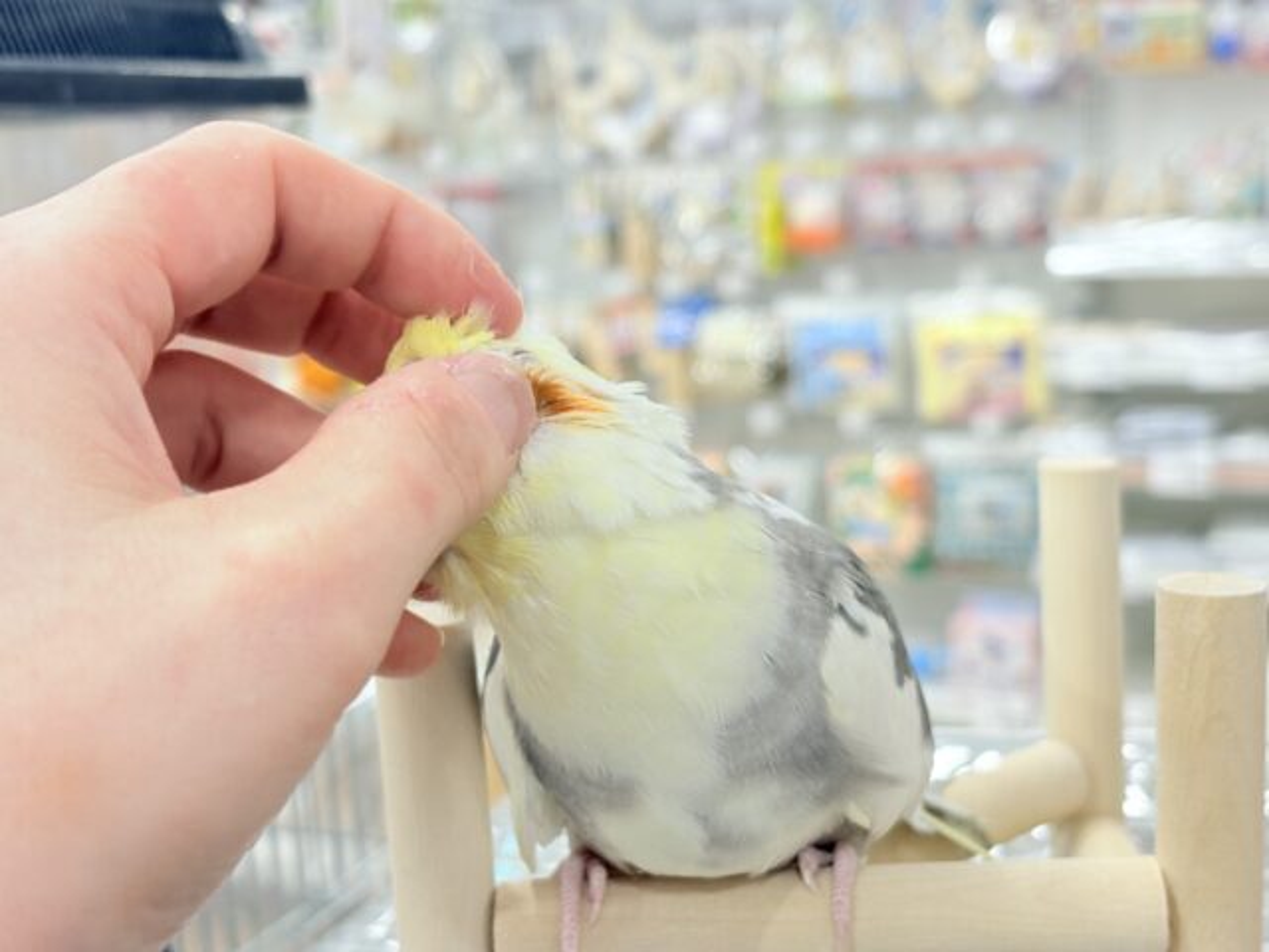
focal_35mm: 52
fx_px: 1906
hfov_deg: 36.8
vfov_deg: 28.0
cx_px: 634
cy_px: 476
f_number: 1.6
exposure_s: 1/50
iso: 64
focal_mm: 5.96
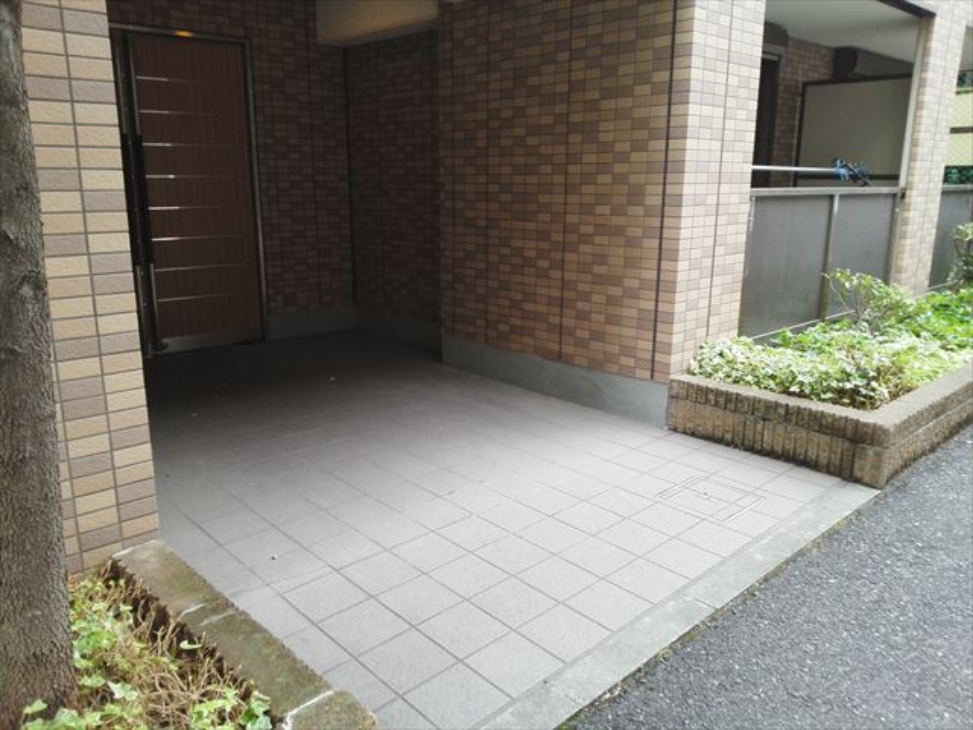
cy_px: 365
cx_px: 486
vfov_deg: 51.4
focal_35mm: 27
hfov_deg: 65.3
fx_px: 759
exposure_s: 1/41.7
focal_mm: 2.87
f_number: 2.4
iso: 71
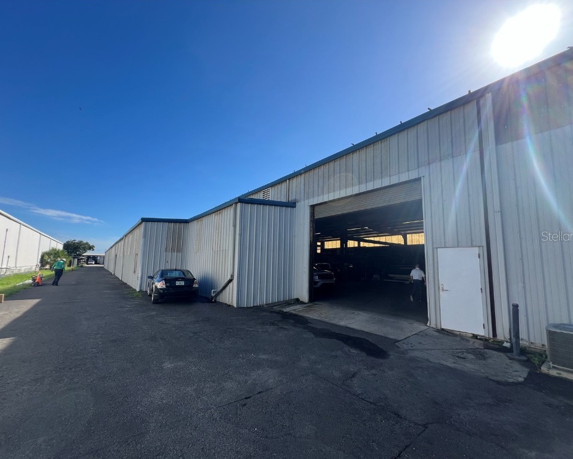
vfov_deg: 87.9
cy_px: 236
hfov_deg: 100.7
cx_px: 283
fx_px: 237
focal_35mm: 14
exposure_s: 1/1054
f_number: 1.8
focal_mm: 1.57
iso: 32
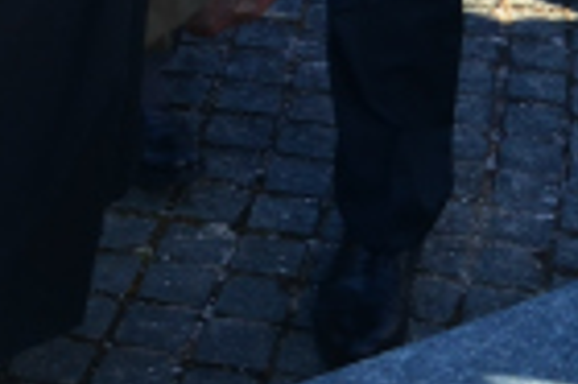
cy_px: -630
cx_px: 188
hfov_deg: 14.1
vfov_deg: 8.4
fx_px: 2339
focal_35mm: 146
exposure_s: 1/200
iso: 200
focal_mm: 17
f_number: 8
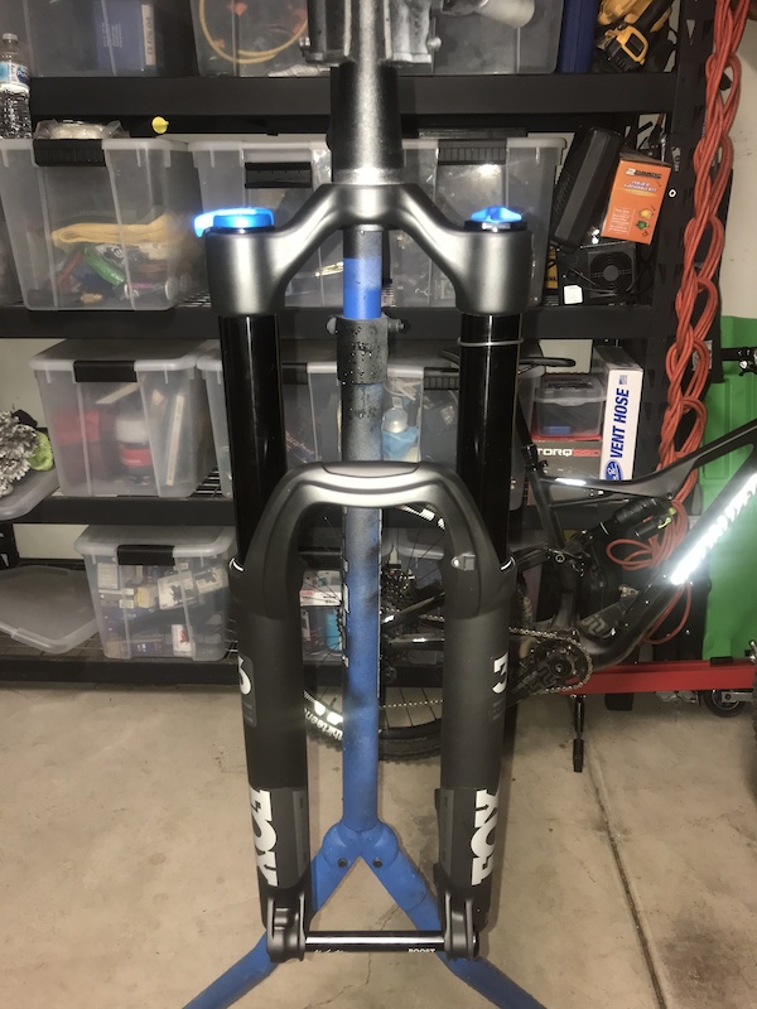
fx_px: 816
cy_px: 504
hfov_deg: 49.7
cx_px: 378
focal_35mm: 28
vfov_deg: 63.4
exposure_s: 1/16
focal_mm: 3.99
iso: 80
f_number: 1.8
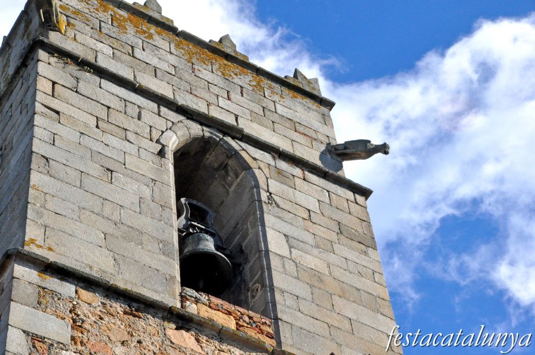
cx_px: 268
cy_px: 178
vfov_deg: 14.7
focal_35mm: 93
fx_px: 1380
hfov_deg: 21.9
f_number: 16
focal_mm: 62
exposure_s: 1/1000
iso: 1600
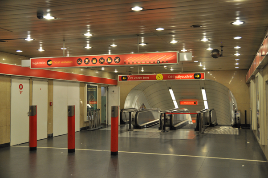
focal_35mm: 39
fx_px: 290
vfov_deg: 34.1
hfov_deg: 49.6
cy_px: 89
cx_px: 134
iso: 400
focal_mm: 26
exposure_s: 1/80
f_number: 4.5
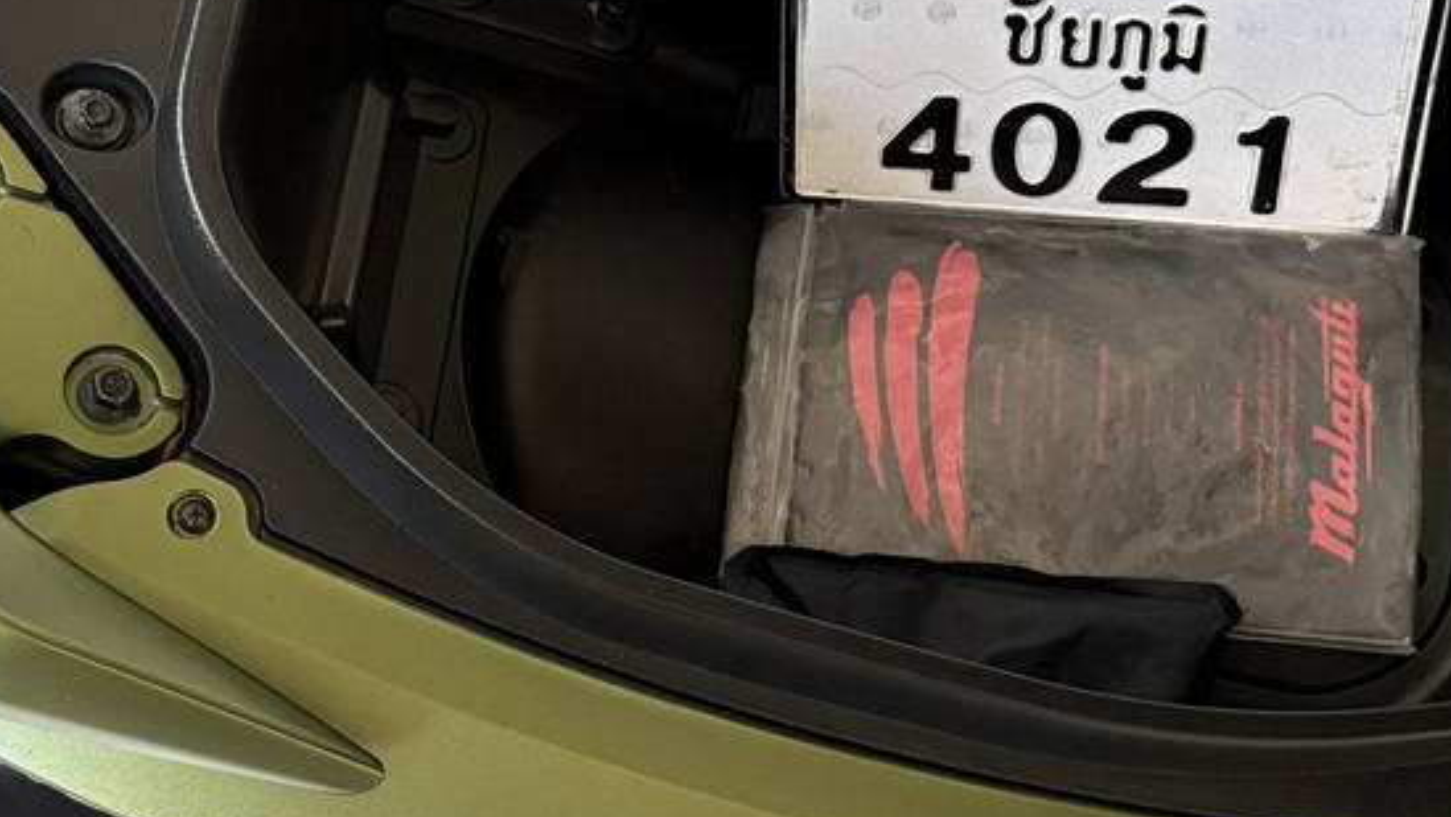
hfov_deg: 31.8
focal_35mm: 66
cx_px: 603
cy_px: 256
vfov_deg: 18.2
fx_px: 2540
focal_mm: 5.96
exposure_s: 1/60
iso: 250
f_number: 1.6
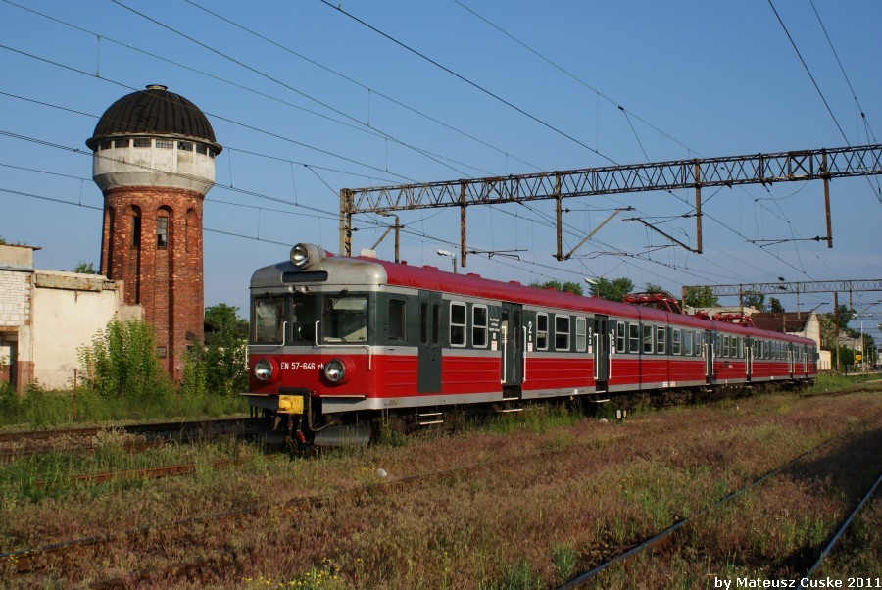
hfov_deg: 46.4
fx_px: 1030
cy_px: 295
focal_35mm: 42
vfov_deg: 32.0
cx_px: 441
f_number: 11
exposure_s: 1/125
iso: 100
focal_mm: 28
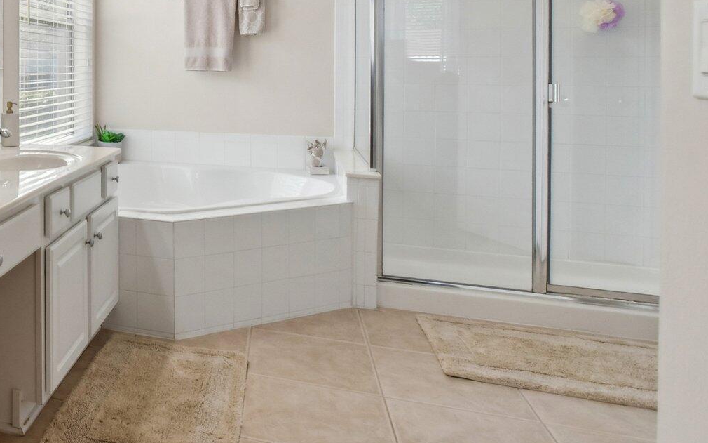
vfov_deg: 38.6
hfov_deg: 50.0
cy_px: 72
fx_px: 598
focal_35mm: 31
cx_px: 4
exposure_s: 1/160
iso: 800
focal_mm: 10
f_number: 8
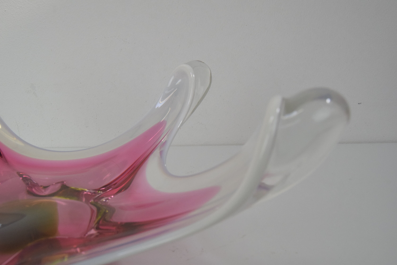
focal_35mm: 30
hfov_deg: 61.9
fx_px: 331
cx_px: 198
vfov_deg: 43.7
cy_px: 132
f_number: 10
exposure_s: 1/400
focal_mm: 20
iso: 1600
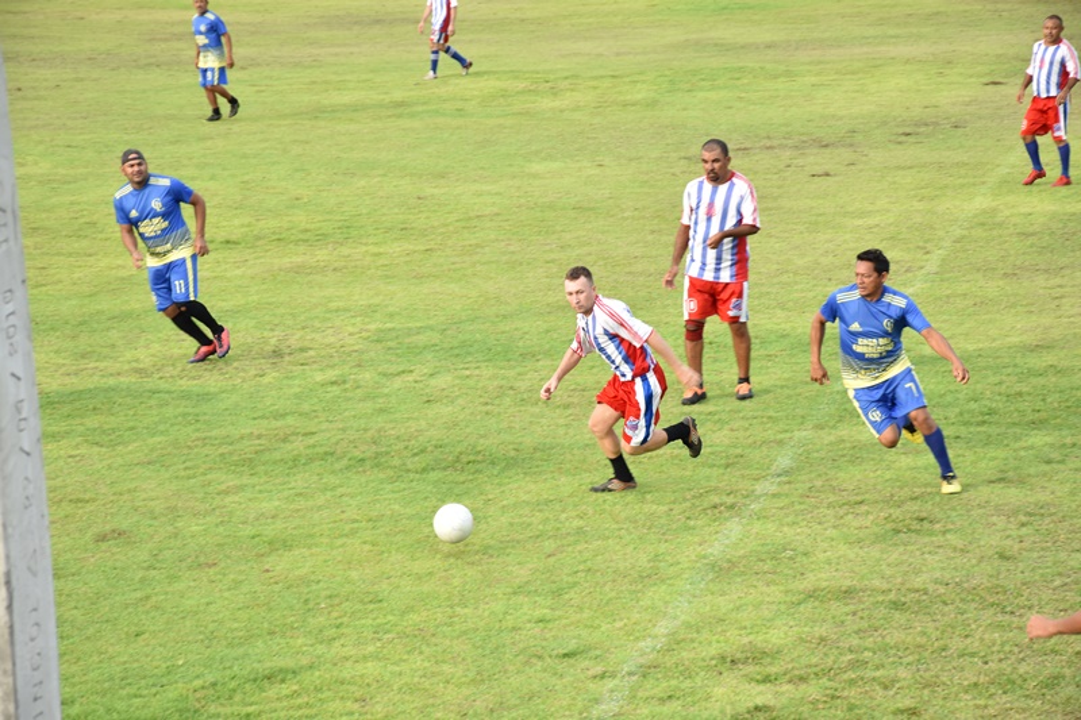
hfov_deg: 16.1
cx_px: 540
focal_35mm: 128
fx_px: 3828
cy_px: 360
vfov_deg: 10.7
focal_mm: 85
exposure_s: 1/250
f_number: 6.3
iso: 400
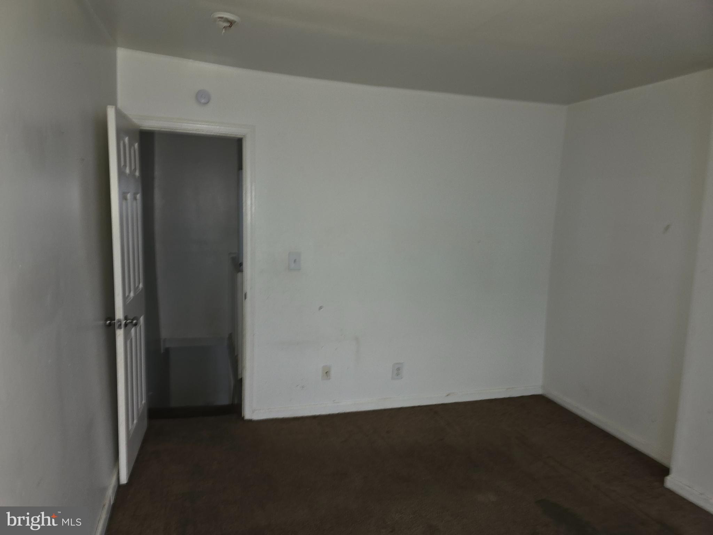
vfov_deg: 58.9
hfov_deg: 73.9
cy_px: 268
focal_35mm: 23
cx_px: 356
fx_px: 474
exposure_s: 1/13.2
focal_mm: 6.3
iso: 125
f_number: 1.7
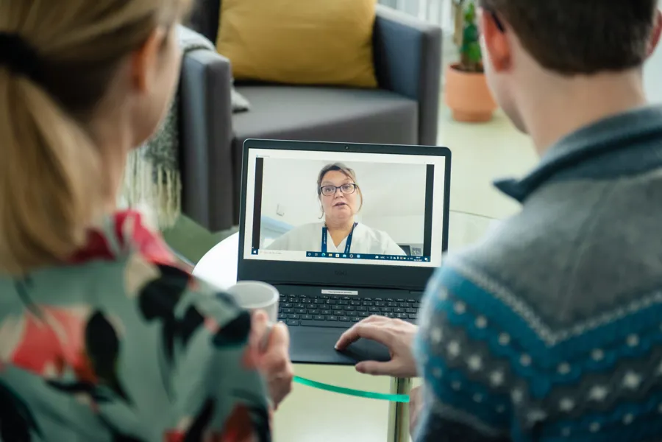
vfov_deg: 19.5
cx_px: 331
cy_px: 221
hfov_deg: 28.8
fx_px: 1287
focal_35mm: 70
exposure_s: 1/200
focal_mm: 70
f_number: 3.5
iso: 1250
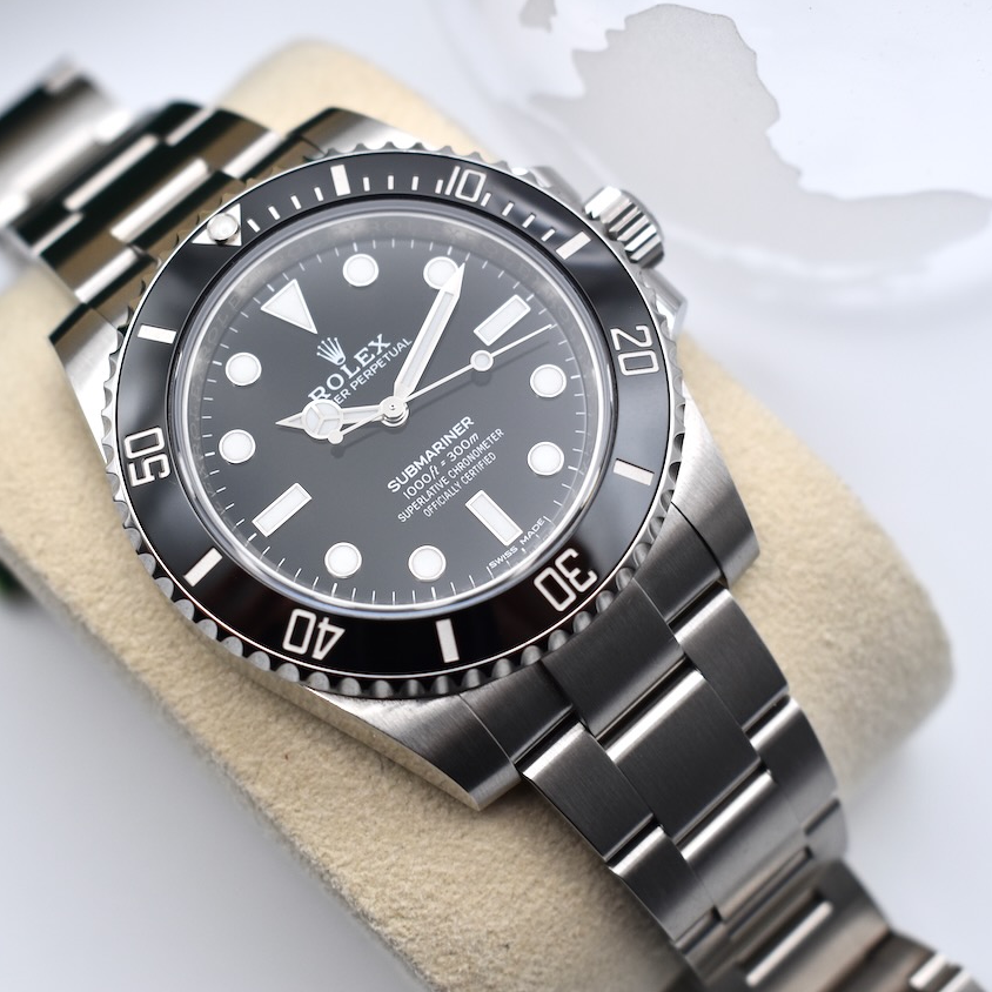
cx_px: 413
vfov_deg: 25.5
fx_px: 2193
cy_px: 497
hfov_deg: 25.5
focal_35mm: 68
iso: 400
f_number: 5.6
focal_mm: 35
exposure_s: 1/125
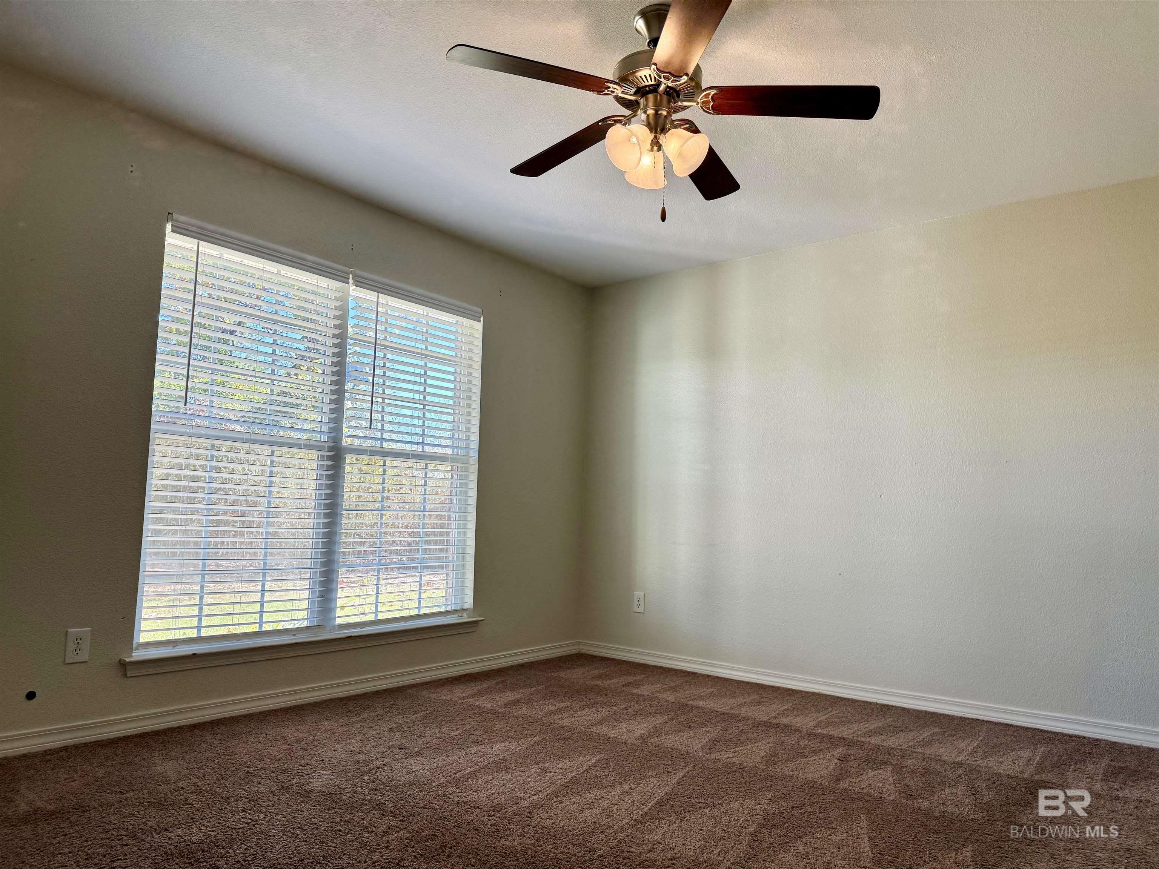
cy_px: 434
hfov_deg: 71.6
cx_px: 580
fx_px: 804
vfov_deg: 56.8
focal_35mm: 24
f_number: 1.78
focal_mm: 6.76
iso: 125
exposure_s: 1/169
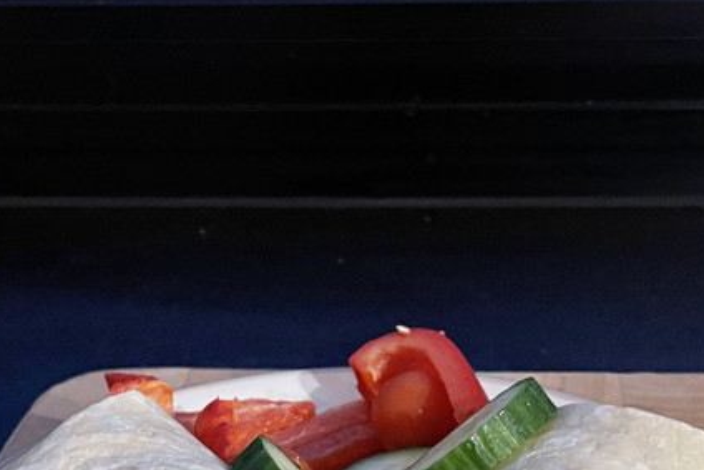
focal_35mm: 68
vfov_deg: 18.8
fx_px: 1330
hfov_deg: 29.6
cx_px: 388
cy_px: 578
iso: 800
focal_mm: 4.2
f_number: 1.6
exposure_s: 1/30
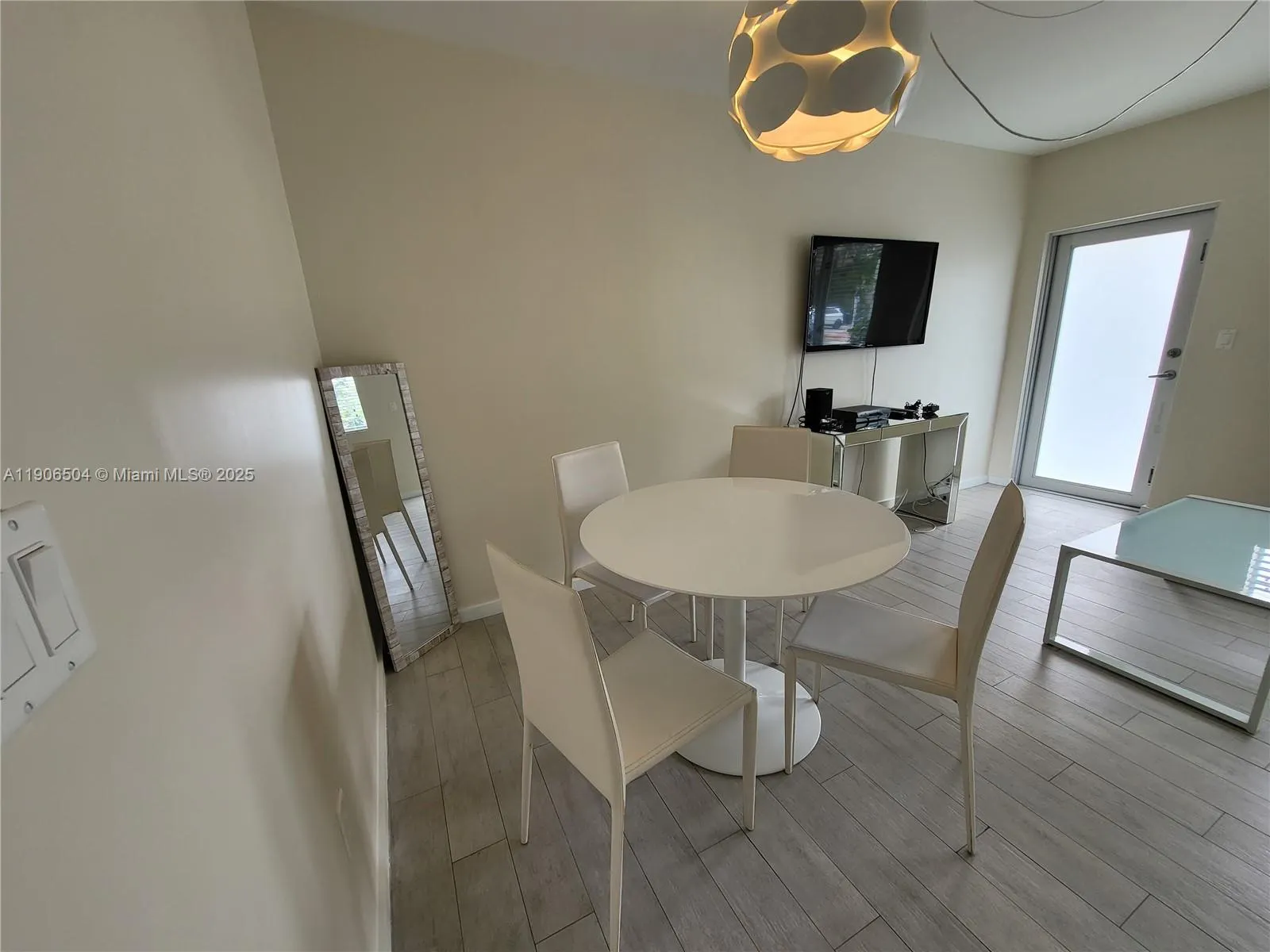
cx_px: 635
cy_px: 476
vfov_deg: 89.9
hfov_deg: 106.2
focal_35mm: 13
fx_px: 477
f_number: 2.2
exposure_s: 1/60
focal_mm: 1.74
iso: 32
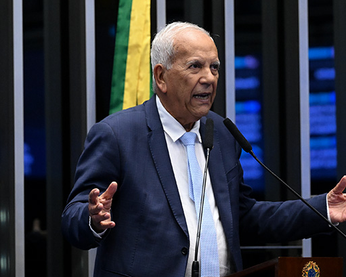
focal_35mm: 276
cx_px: 215
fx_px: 2827
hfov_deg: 7.0
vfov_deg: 5.6
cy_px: 111
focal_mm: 175
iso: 6400
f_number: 4
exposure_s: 1/200
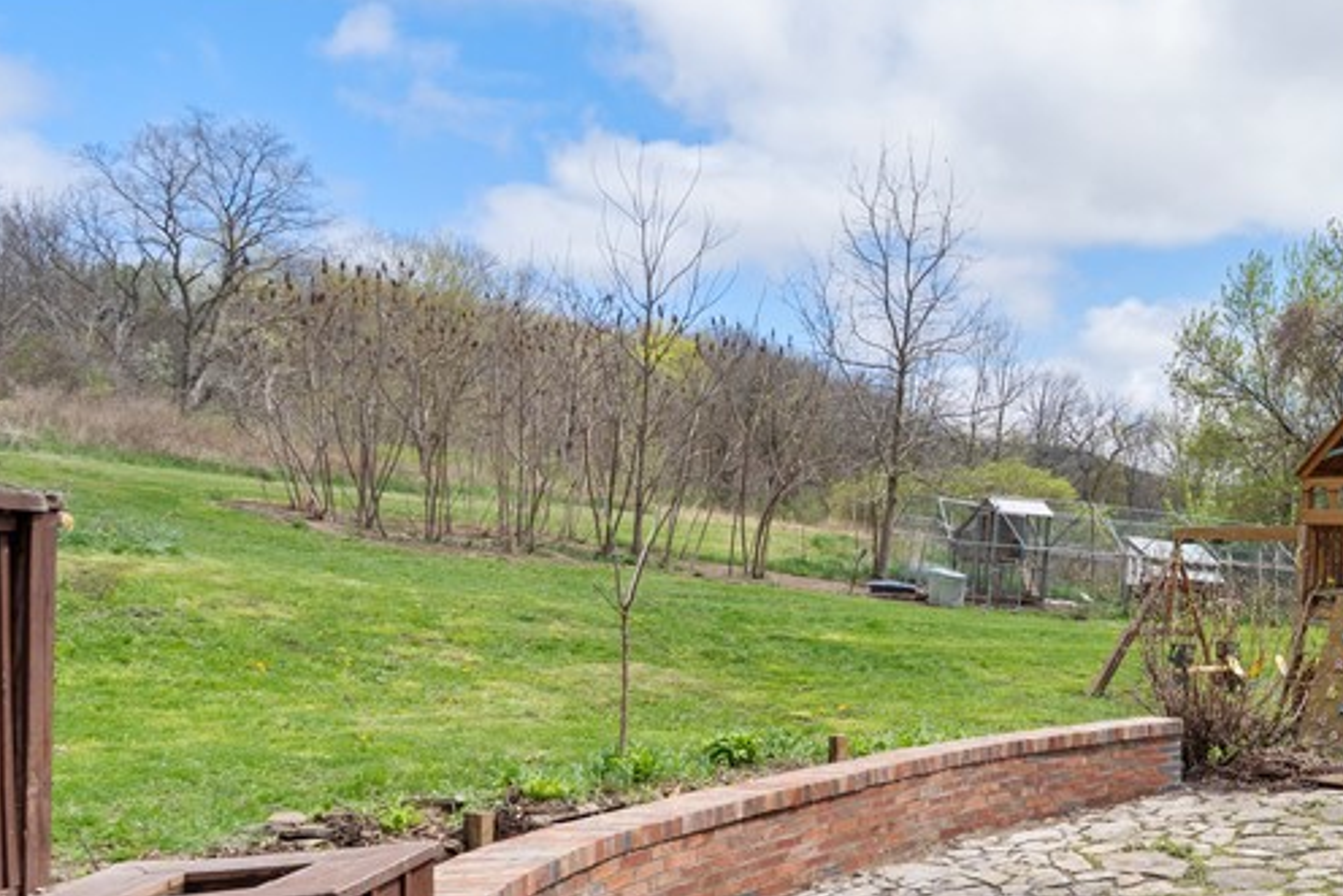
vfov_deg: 36.7
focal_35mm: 36
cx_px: 1283
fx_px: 1347
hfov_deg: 46.2
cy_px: 514
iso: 400
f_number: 7.1
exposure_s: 1/200
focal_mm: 16.5
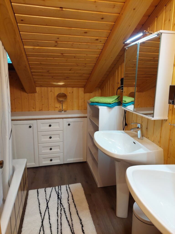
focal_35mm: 25
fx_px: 169
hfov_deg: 54.9
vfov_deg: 69.4
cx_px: 88
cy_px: 117
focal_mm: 5.23
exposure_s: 1/50
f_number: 1.8
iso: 250
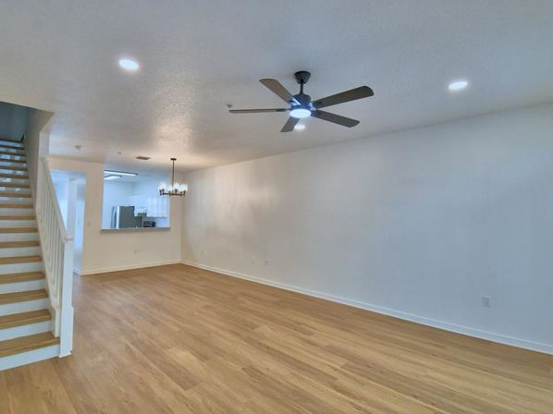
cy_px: 201
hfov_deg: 91.0
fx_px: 271
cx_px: 267
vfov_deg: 74.7
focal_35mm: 17
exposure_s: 1/125
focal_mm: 10
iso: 360
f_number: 4.5
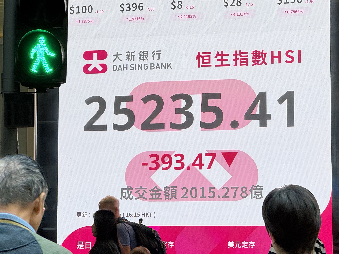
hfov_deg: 16.5
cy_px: 125
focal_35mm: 119
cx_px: 180
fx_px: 1165
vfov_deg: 12.5
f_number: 2.8
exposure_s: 1/120
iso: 50
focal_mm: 9
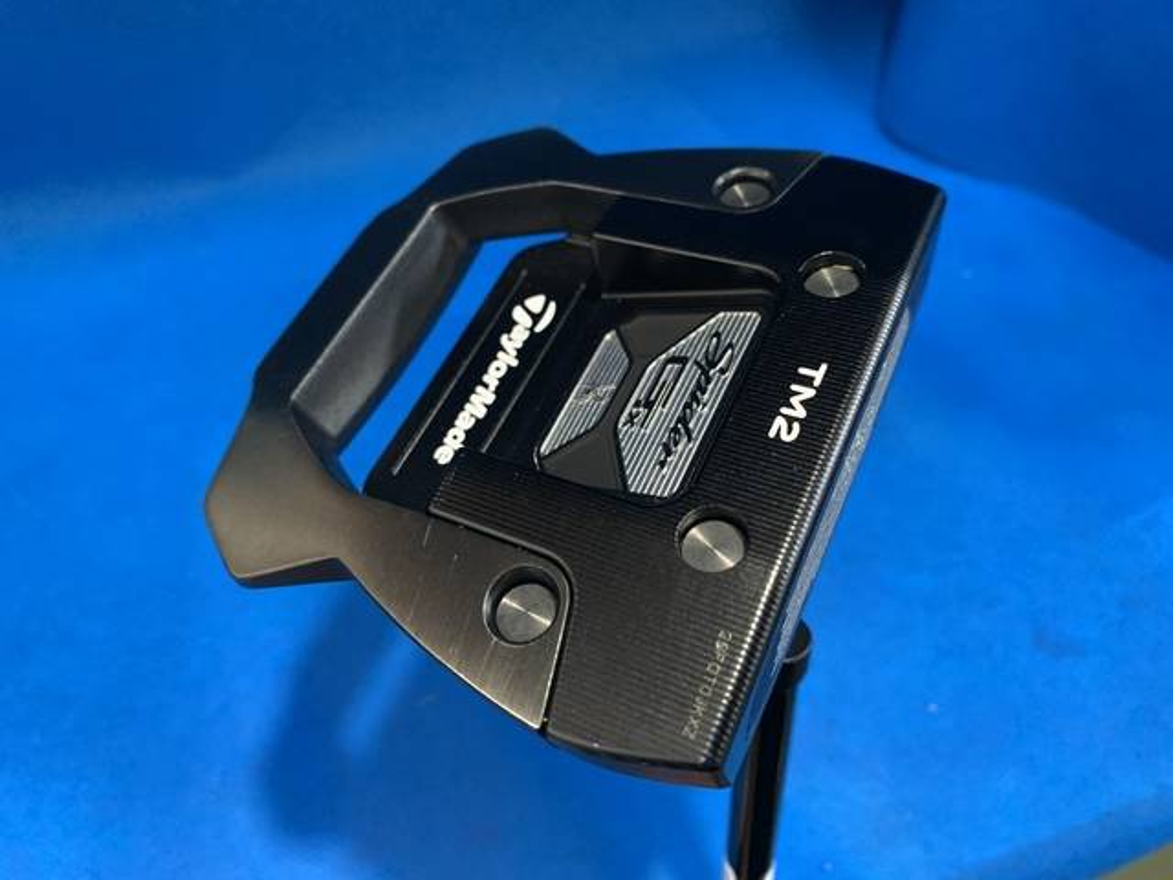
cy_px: 440
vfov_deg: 53.1
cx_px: 586
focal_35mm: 26
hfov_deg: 67.3
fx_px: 881
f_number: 1.8
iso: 320
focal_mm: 4.25
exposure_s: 1/60
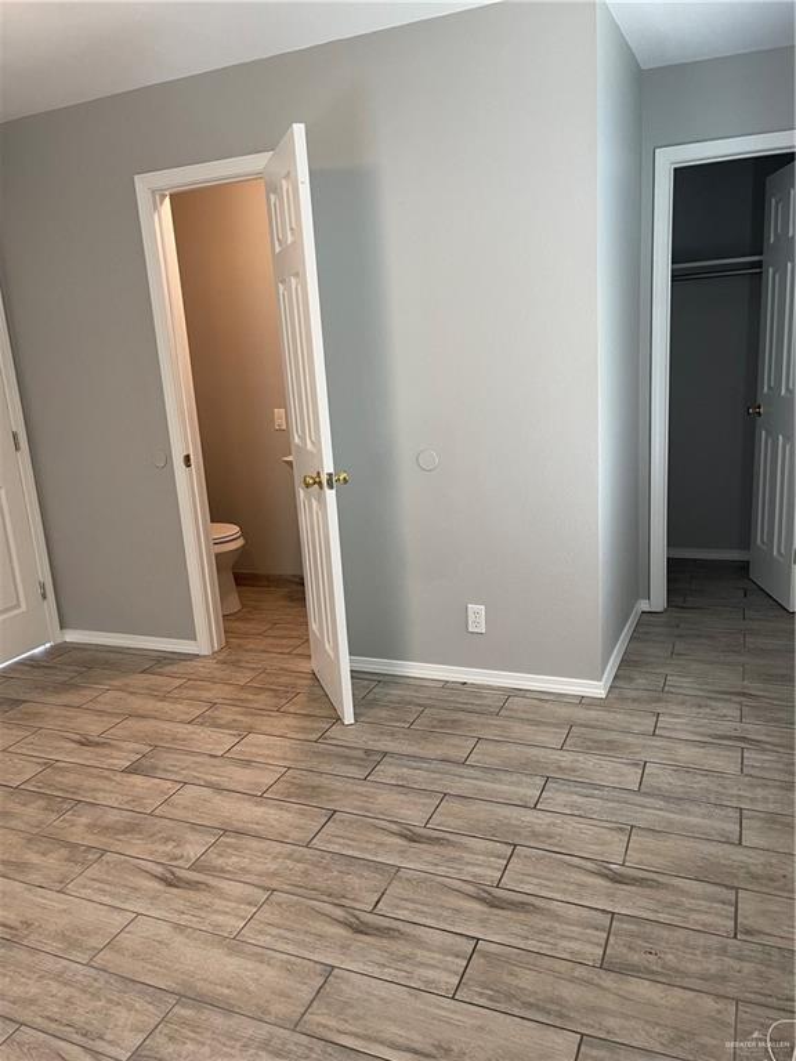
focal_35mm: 25
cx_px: 398
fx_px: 767
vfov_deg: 69.4
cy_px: 530
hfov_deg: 54.9
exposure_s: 1/60
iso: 125
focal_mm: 5.1
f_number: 1.6
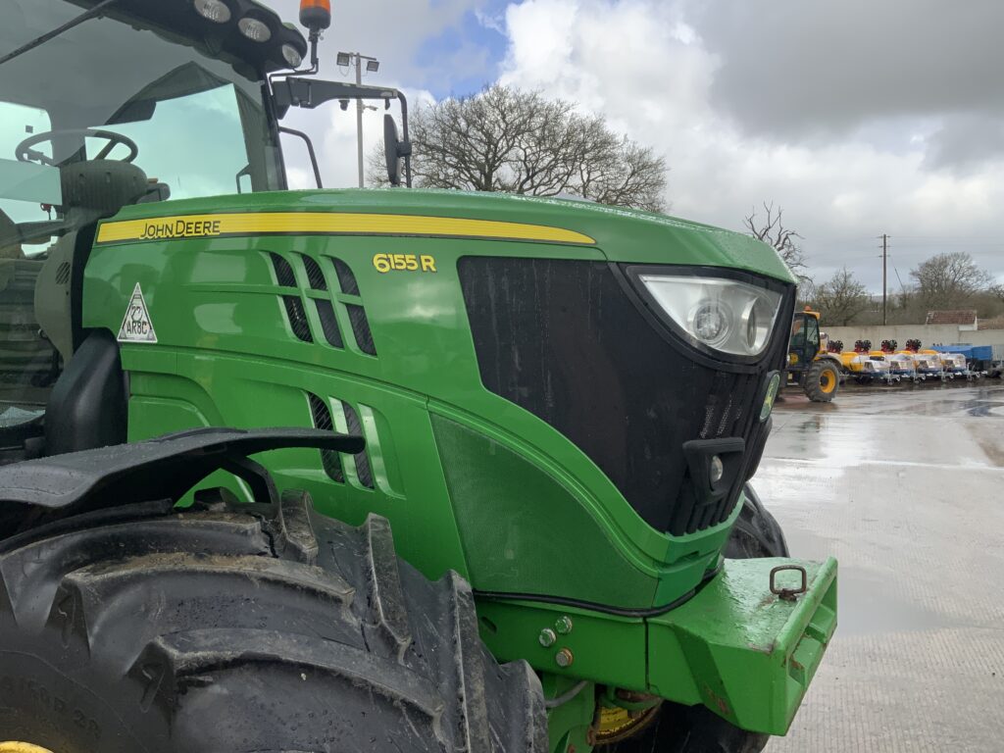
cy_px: 376
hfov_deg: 61.7
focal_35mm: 29
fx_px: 841
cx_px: 502
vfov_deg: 48.2
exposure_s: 1/719
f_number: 1.8
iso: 16
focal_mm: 3
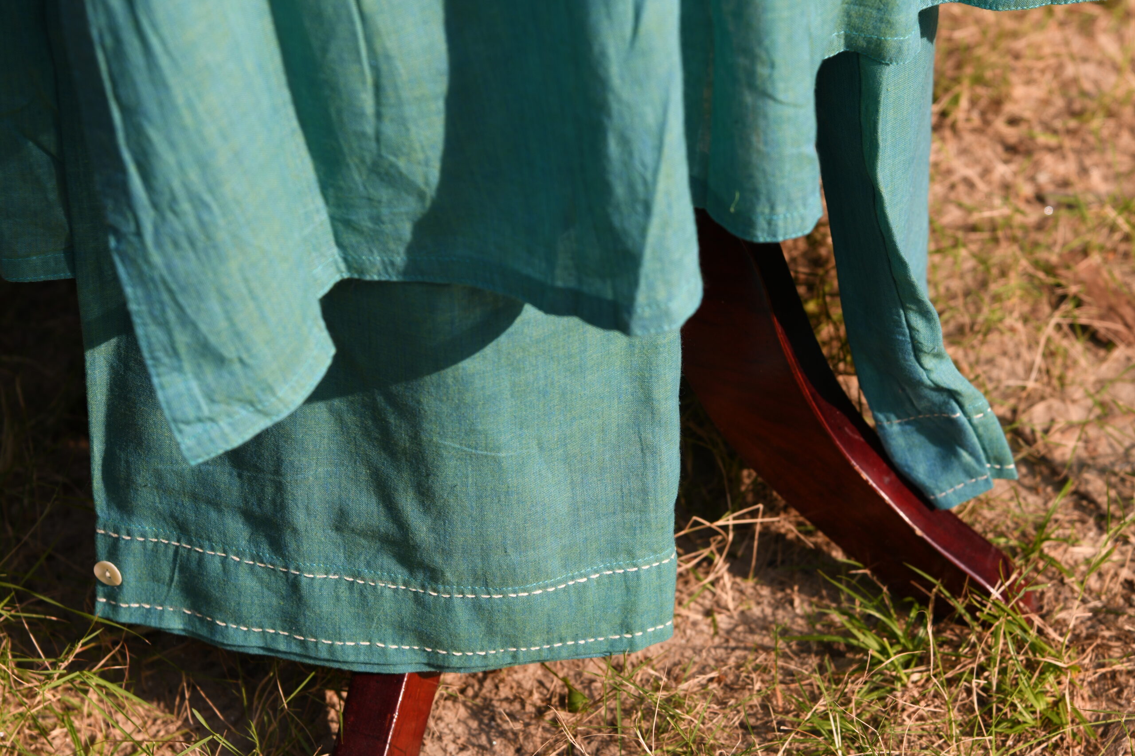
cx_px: 568
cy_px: 378
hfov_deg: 14.3
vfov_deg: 9.5
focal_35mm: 144
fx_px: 4539
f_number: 6.3
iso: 100
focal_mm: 120
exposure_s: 1/160
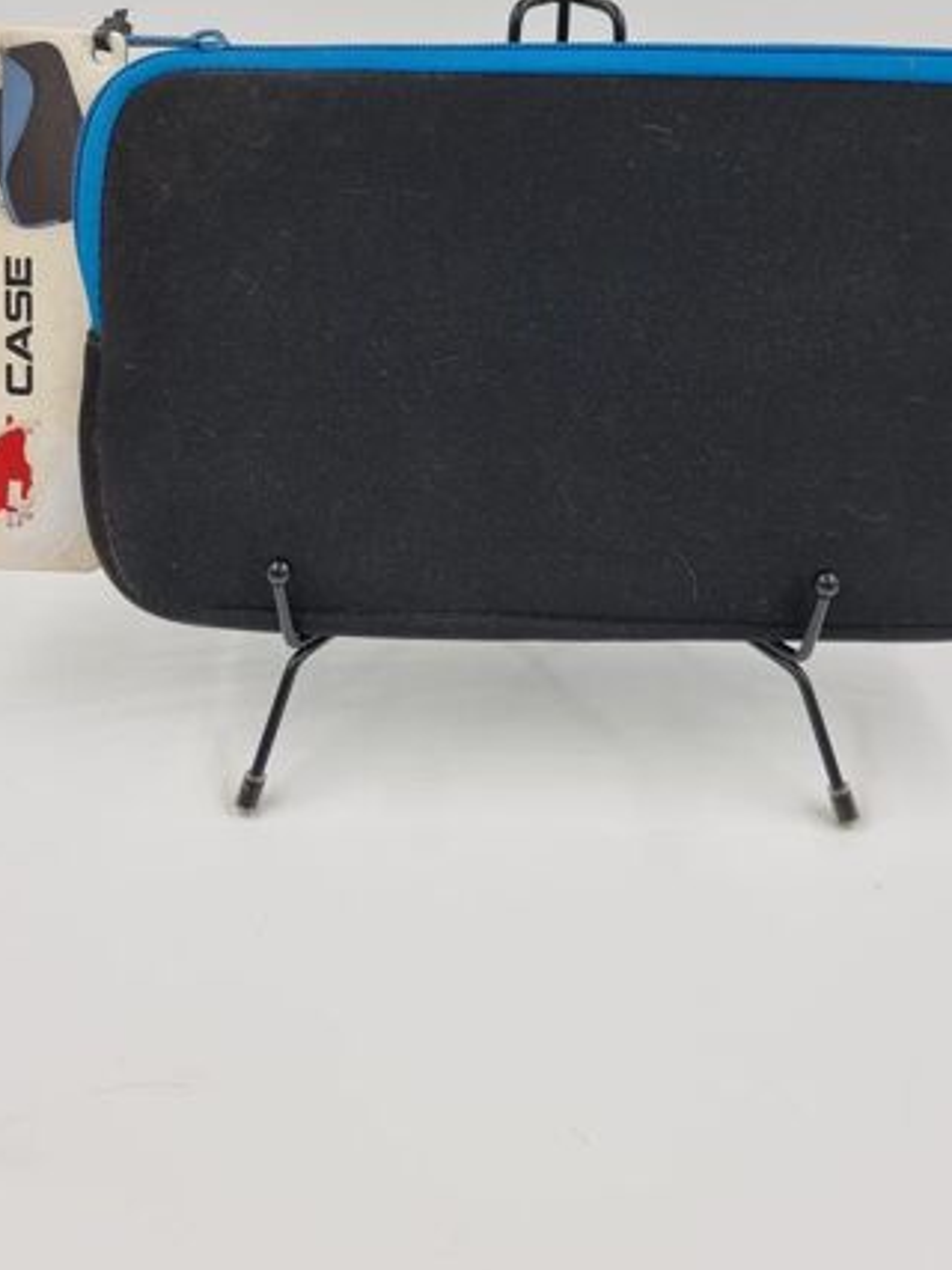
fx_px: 1321
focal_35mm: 36
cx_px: 506
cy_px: 342
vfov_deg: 49.6
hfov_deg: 39.6
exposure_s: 1/120
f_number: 1.8
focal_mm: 6.7
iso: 50
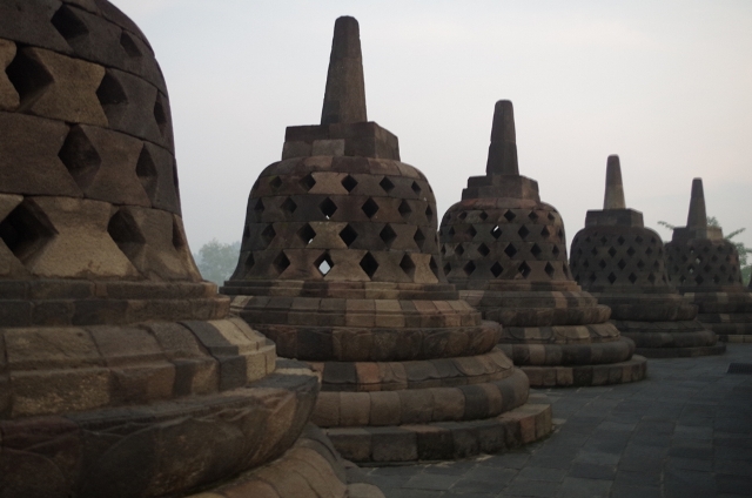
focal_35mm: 39
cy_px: 249
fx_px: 813
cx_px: 376
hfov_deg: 49.6
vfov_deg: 34.1
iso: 800
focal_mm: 26.25
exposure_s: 1/2.5
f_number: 4
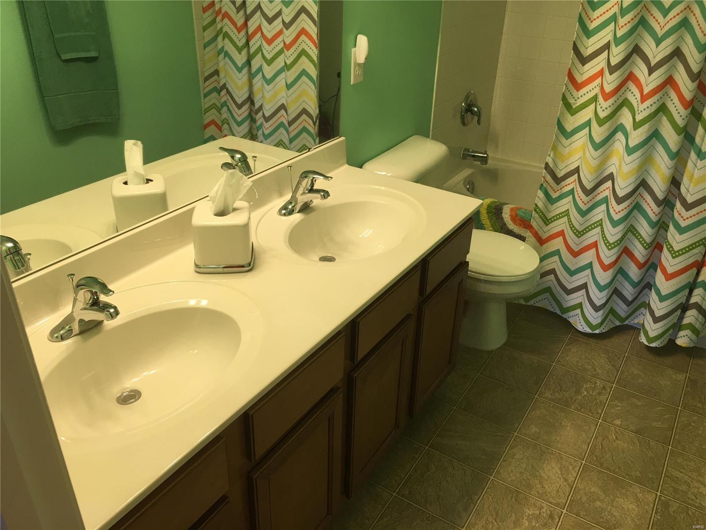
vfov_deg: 48.2
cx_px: 353
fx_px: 591
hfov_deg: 61.7
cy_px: 265
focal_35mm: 29
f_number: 2.2
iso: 25
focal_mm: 4.15
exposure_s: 1/30
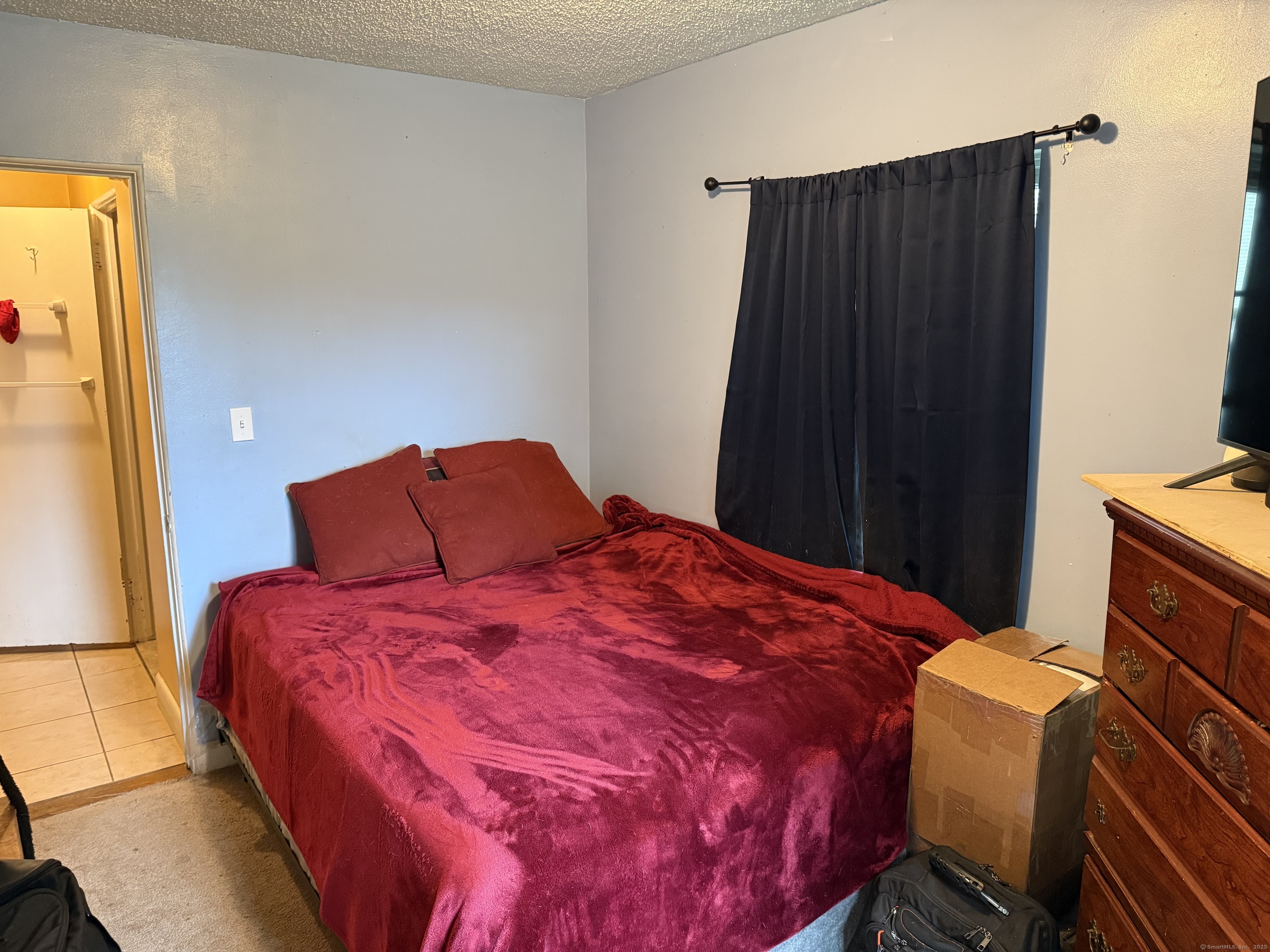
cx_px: 635
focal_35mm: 24
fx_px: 881
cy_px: 476
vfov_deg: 56.8
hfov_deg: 71.6
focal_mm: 6.76
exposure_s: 1/60
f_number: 1.78
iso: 640
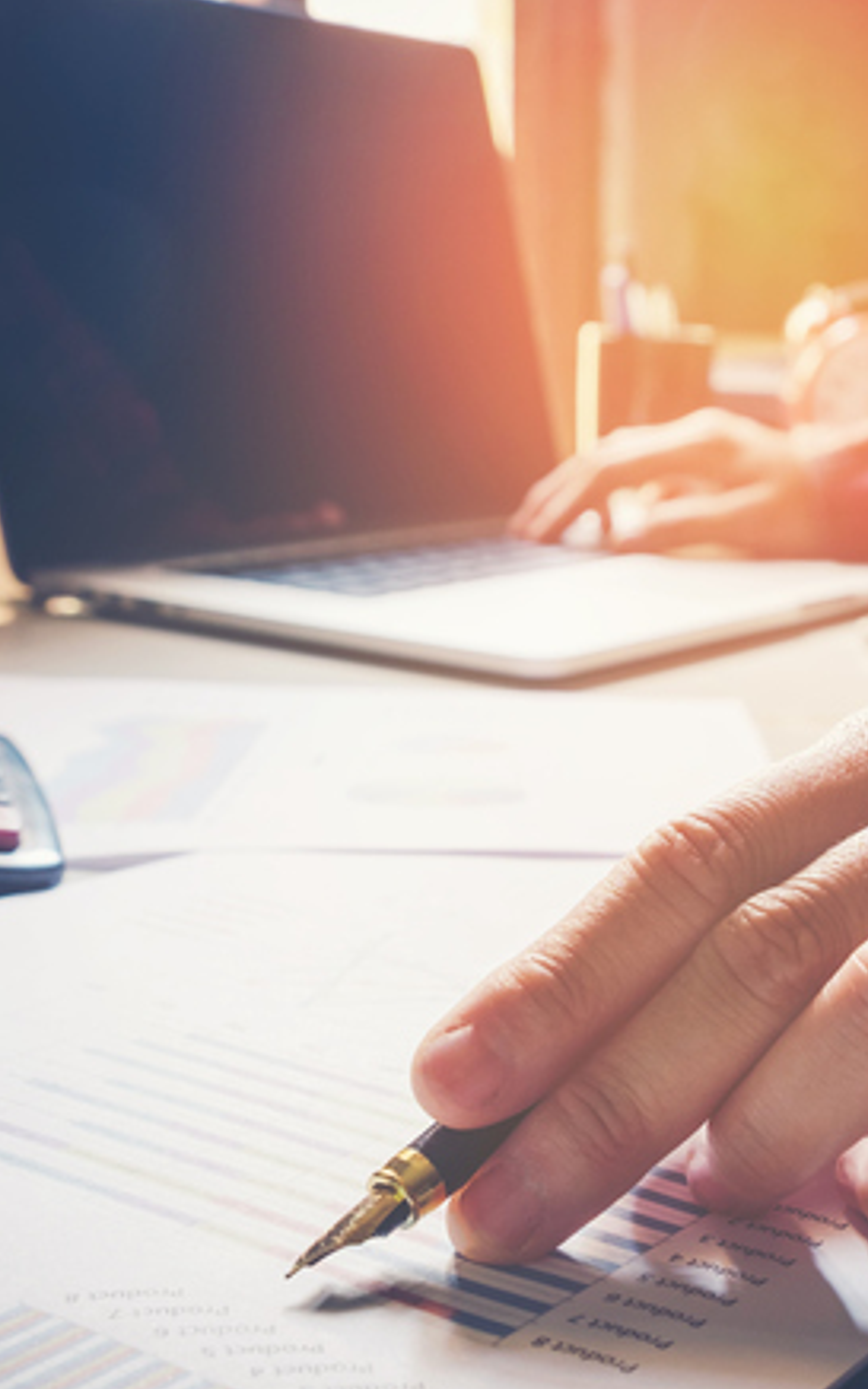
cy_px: 752
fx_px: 2045
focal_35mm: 54
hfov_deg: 23.8
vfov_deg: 37.5
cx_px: 633
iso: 200
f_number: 7.1
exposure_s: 1/5
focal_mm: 21.4
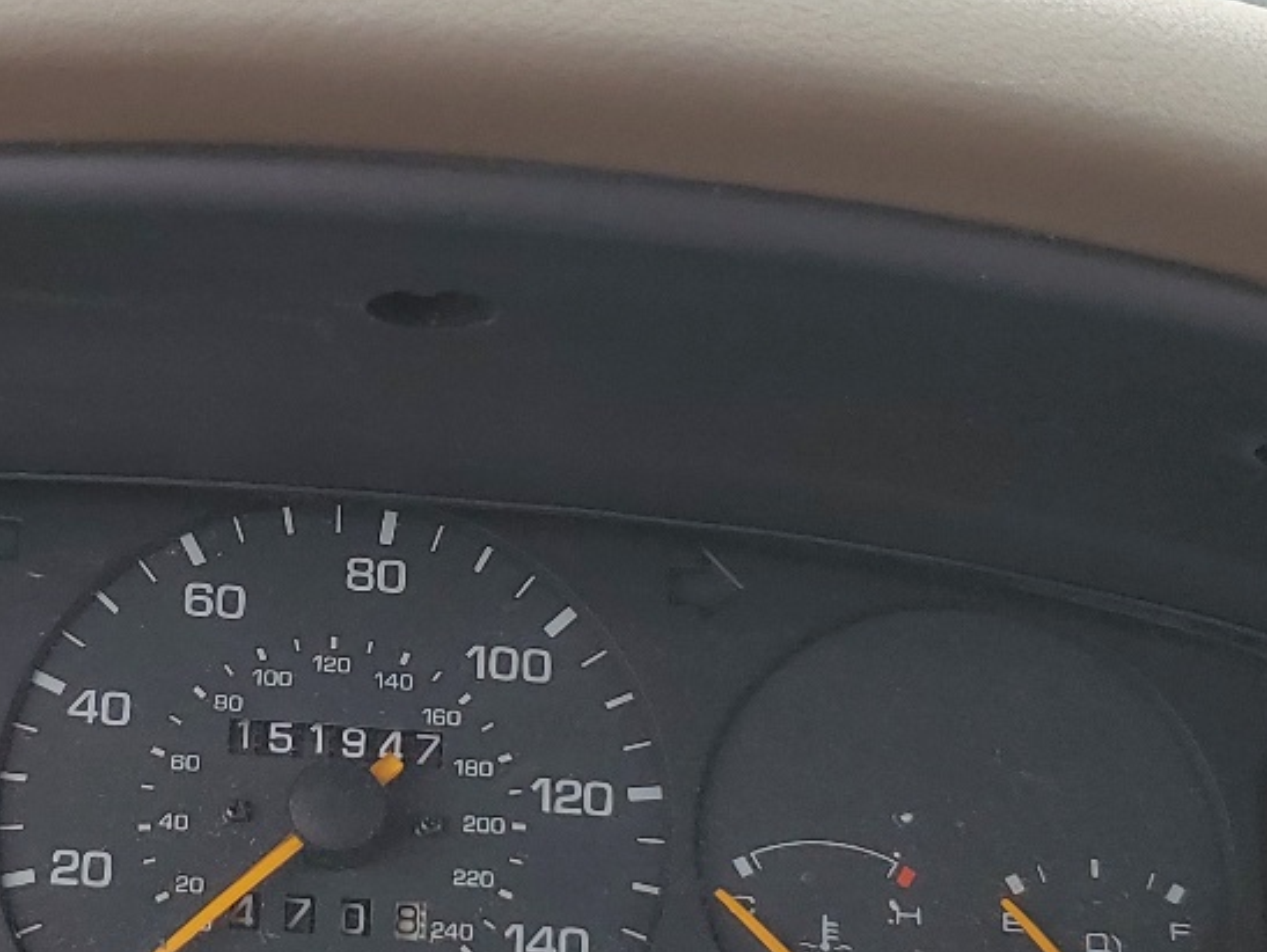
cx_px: 287
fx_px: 2784
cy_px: 730
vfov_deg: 19.3
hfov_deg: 25.3
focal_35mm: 76
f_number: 1.5
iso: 50
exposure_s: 1/333
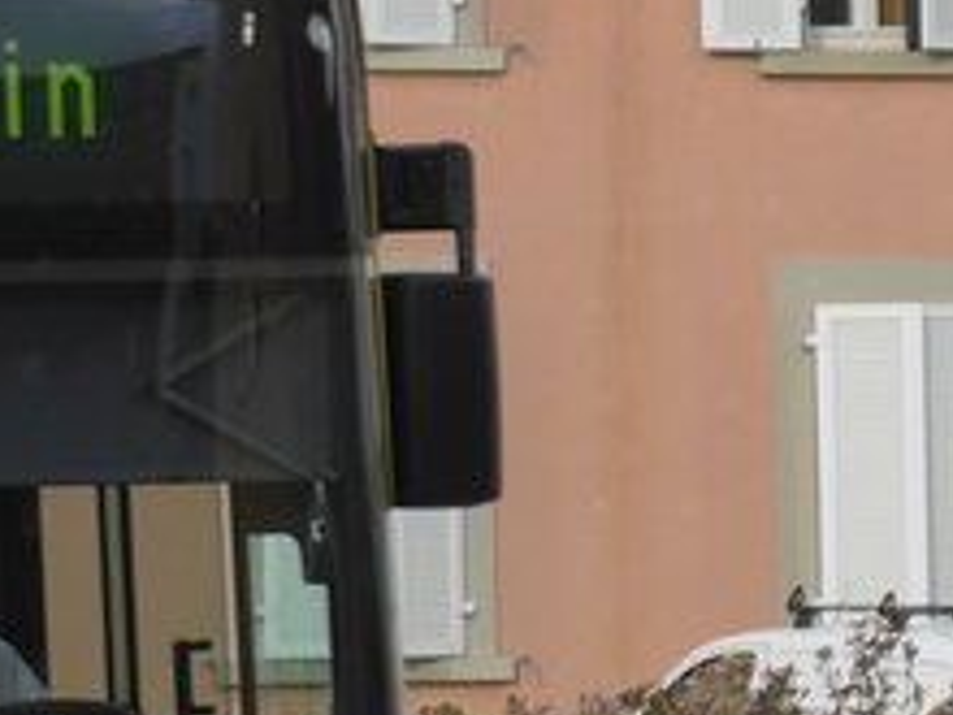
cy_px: 169
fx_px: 9911
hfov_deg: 5.5
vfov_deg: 4.1
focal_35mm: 360
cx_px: -221
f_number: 3.9
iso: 100
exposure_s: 1/320
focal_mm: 13.4
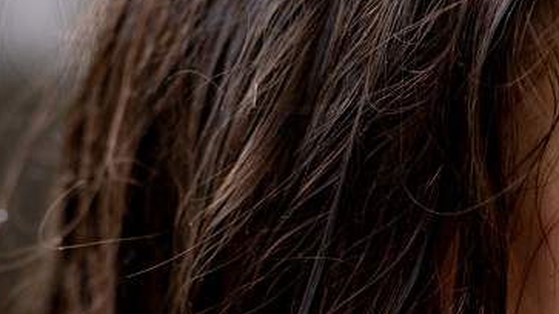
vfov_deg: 2.8
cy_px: 796
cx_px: 626
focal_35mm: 424
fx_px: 6283
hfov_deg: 5.1
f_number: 2.8
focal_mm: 105
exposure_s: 1/800
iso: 250
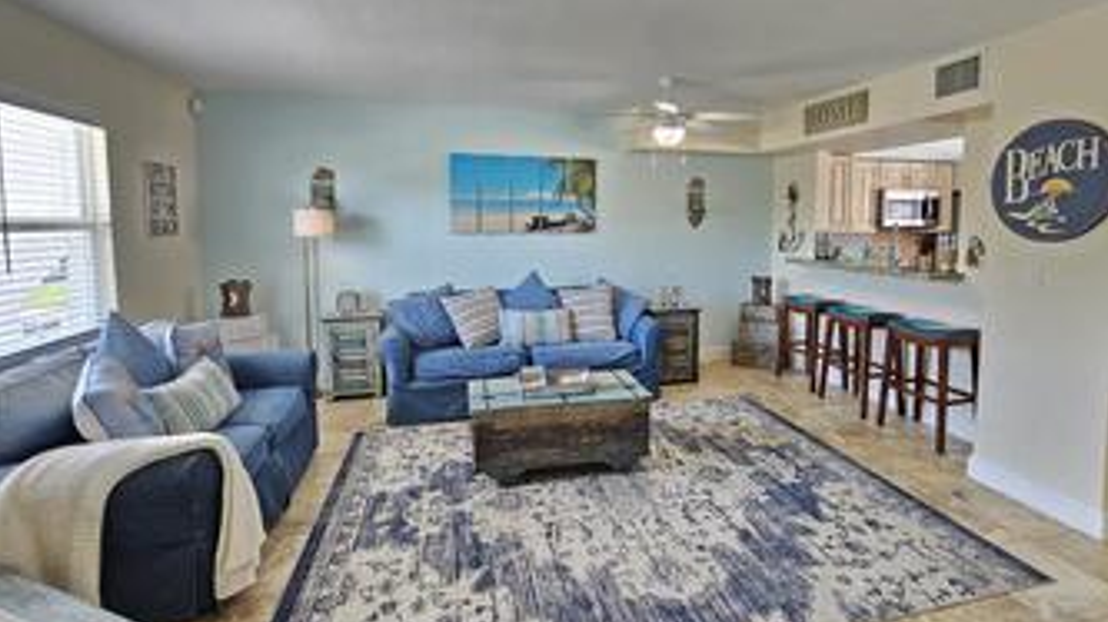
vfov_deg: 63.4
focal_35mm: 17
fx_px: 499
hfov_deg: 95.7
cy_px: 253
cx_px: 606
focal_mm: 2.2
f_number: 2.2
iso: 320
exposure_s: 1/60
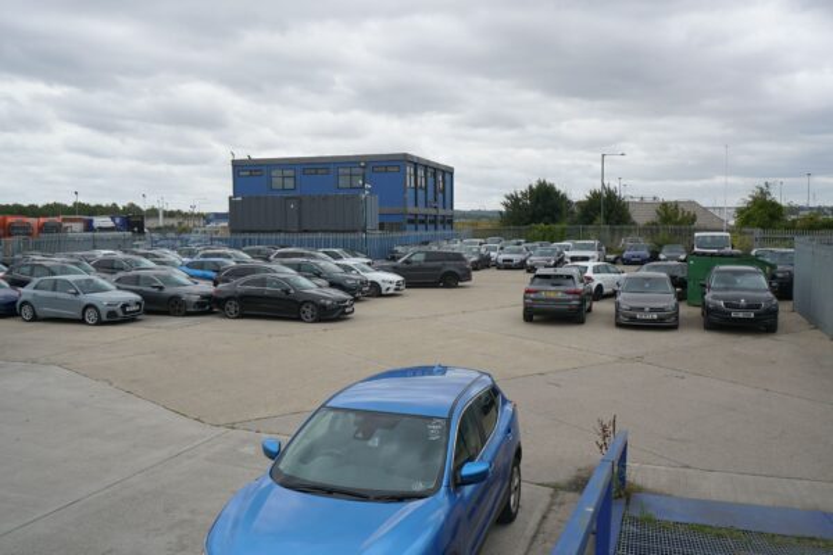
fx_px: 694
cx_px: 416
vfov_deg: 43.6
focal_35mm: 30
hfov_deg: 61.9
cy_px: 278
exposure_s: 1/500
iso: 100
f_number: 5.6
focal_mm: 30
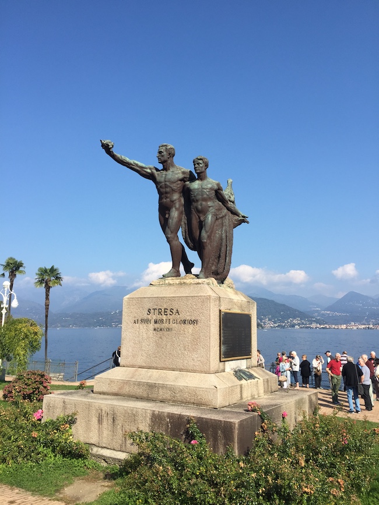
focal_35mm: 29
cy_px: 252
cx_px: 190
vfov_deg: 61.7
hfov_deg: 48.2
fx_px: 423
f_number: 2.2
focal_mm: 4.15
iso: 32
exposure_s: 1/1721
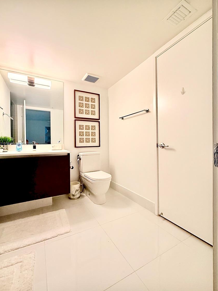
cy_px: 144
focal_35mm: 15
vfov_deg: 98.2
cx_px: 102
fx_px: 126
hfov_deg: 81.7
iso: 250
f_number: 2.2
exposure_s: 1/60
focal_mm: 2.22
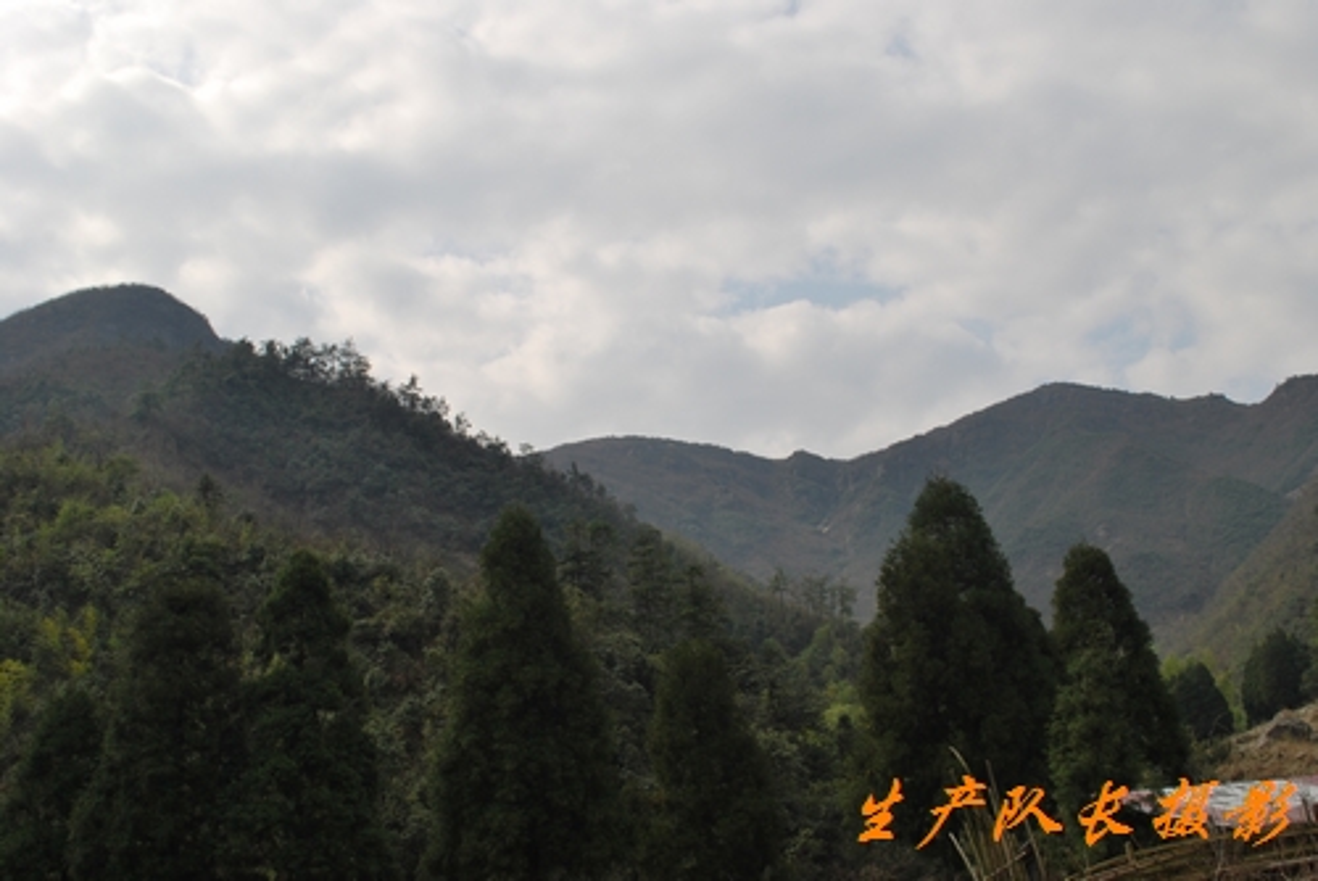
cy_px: 440
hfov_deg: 49.5
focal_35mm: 39
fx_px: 1429
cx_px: 659
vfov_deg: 34.3
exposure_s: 1/200
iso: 100
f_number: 10
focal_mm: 26
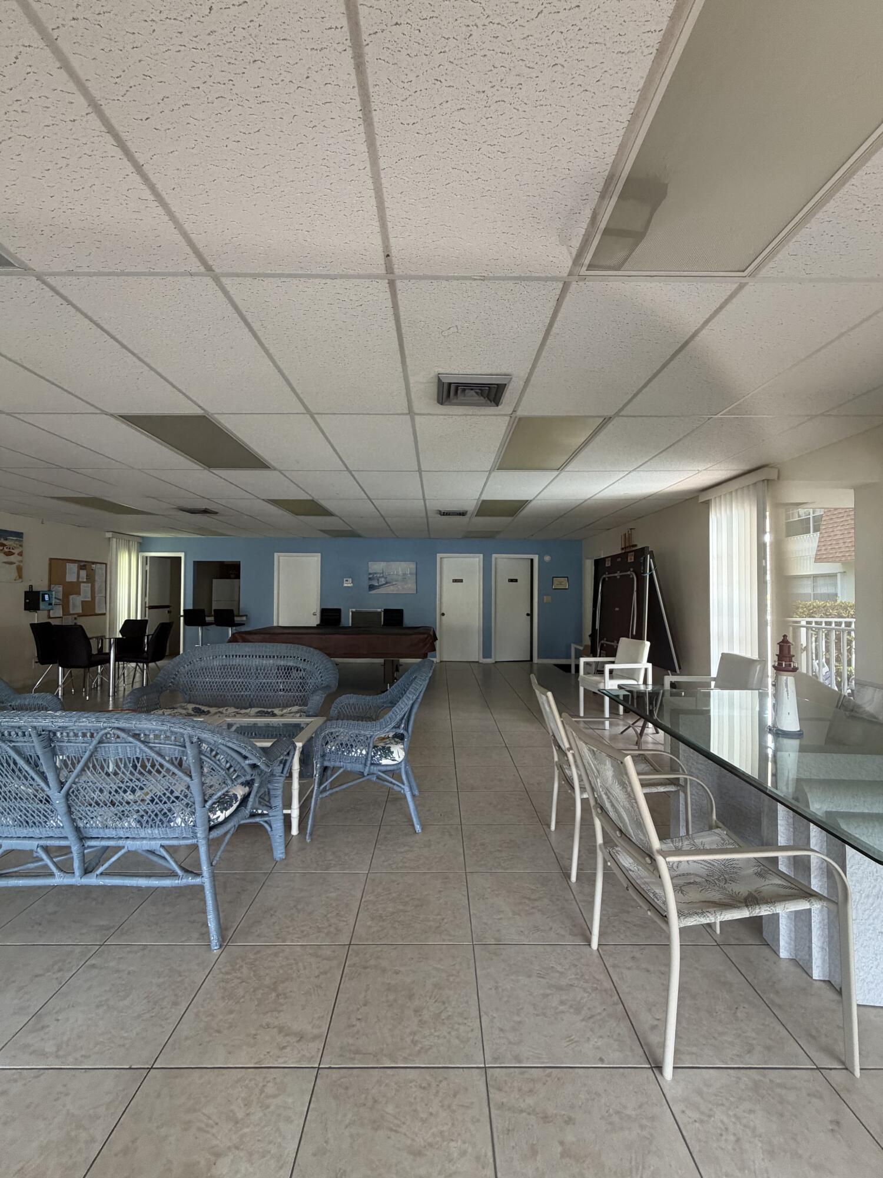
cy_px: 589
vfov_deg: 102.1
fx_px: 476
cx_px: 442
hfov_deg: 85.7
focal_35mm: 14
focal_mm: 2.22
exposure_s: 1/121
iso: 320
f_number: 2.2
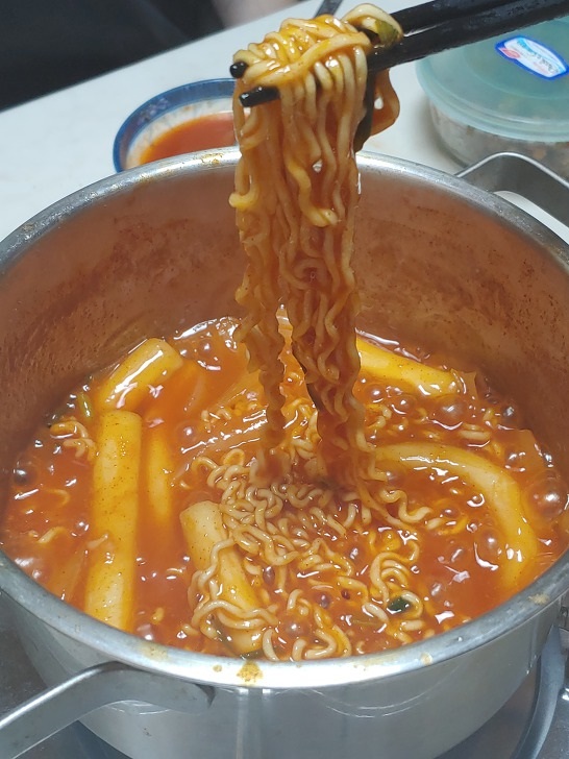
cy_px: 380
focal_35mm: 47
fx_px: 1030
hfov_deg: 30.9
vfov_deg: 40.4
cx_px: 284
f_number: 1.5
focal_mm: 4.23
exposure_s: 1/60
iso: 100
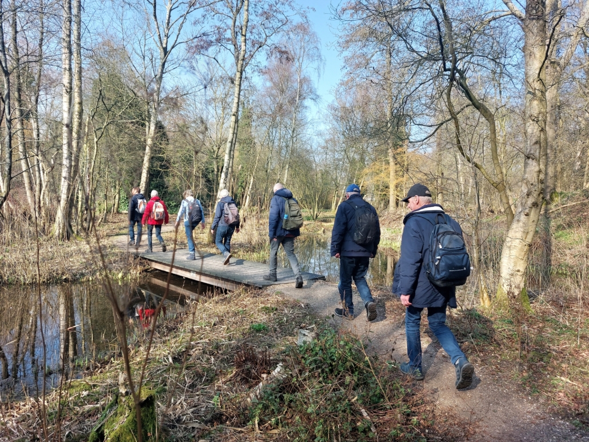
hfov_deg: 69.4
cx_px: 294
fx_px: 425
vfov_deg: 54.9
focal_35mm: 25
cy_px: 221
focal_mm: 5.23
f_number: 1.8
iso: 25
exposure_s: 1/286
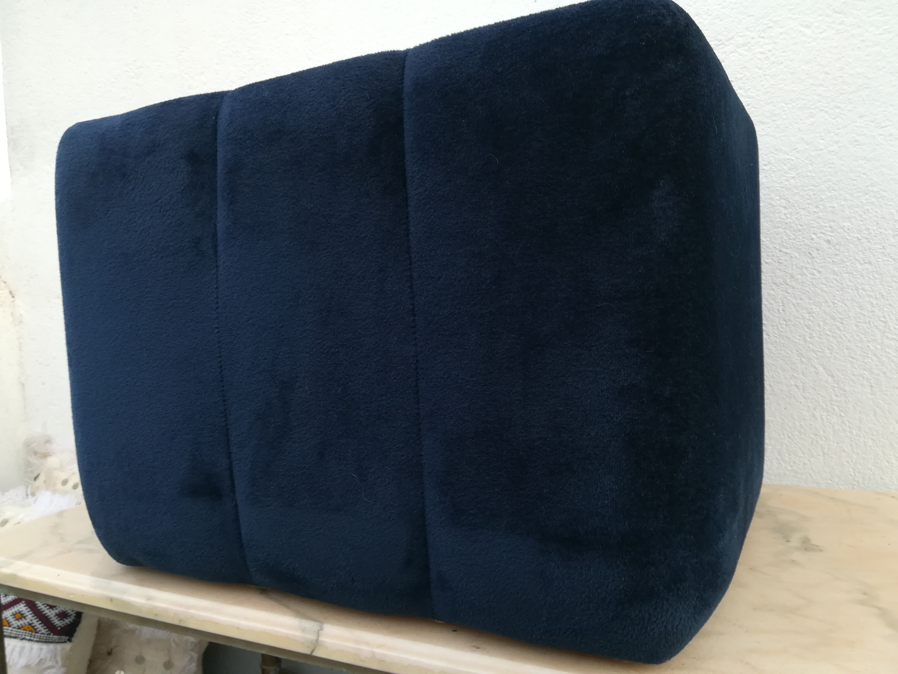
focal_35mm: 26
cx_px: 449
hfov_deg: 67.3
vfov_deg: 53.1
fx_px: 674
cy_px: 337
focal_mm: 3.83
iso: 64
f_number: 2.2
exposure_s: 1/33.3
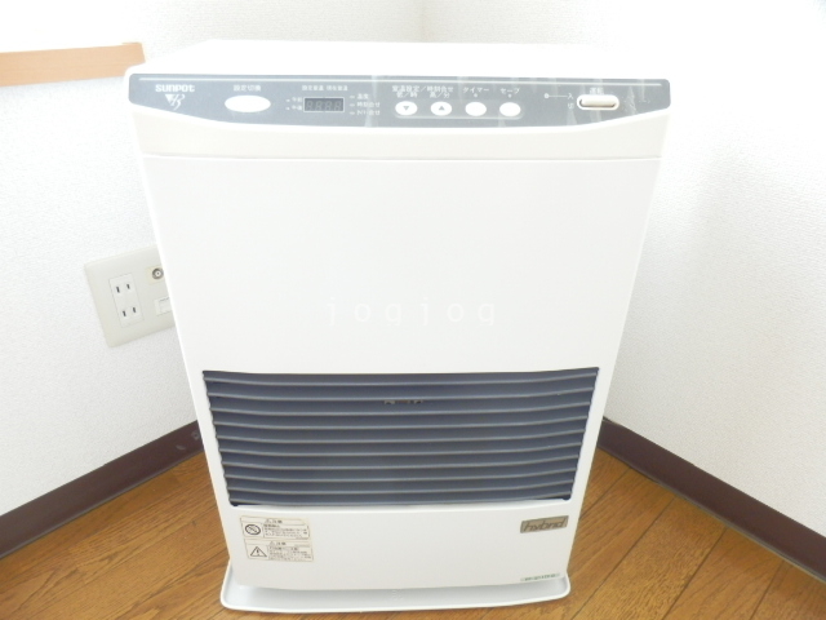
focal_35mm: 24
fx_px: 573
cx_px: 413
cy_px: 310
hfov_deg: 71.6
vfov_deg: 56.8
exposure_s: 1/30
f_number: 3
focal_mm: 4.2
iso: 400
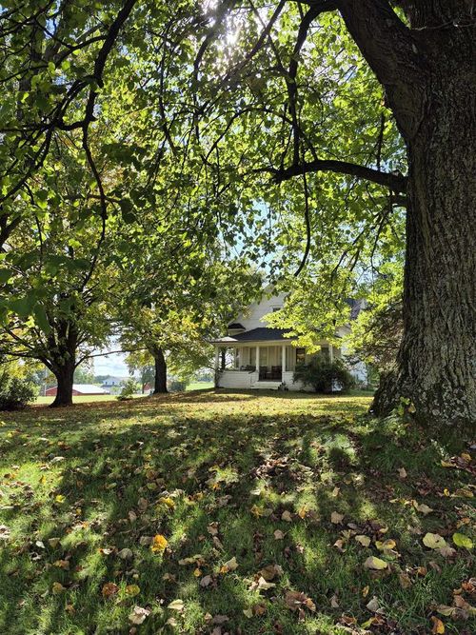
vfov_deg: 73.9
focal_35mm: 23
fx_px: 422
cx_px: 238
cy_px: 318
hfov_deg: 58.9
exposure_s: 1/626
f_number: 1.8
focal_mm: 5.4
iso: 25
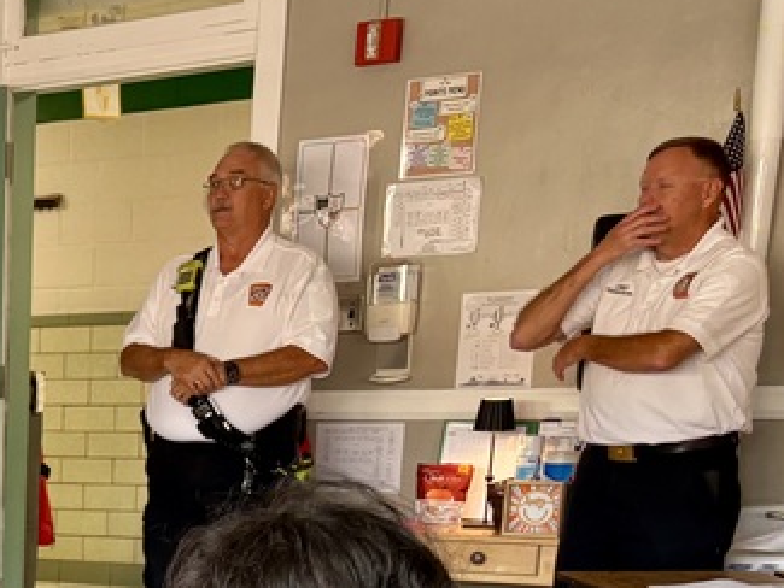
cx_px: -347
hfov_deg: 20.7
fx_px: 1858
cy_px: 812
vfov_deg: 16.7
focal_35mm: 82
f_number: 1.6
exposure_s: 1/60
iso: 80
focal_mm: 5.96
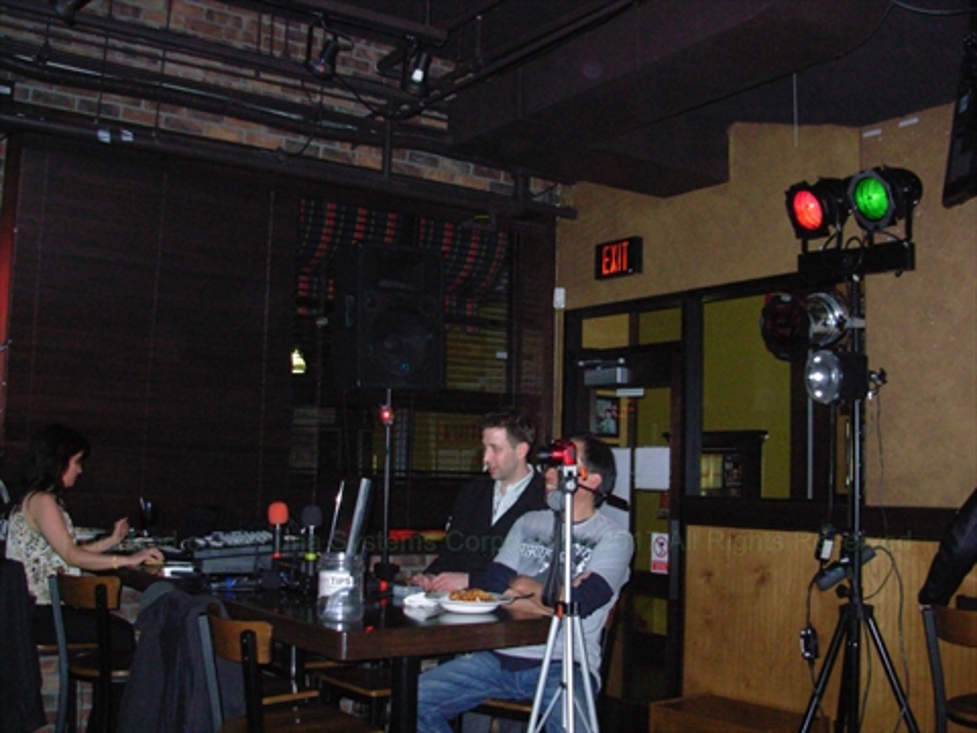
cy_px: 366
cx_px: 488
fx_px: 1073
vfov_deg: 37.7
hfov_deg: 49.0
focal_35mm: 38
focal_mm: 6.3
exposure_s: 1/128
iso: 200
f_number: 2.9
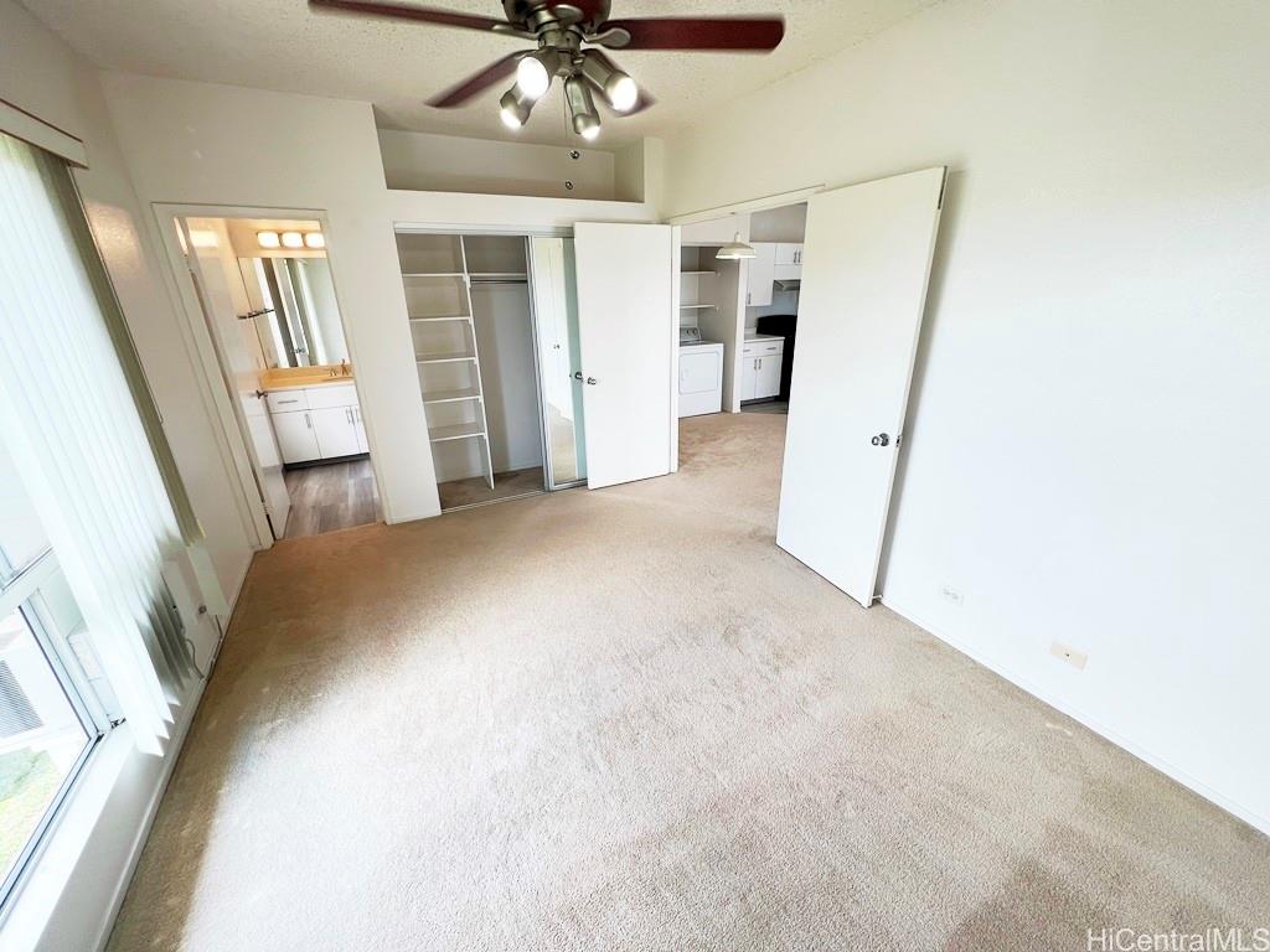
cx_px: 635
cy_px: 476
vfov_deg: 89.9
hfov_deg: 106.2
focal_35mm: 13
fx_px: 477
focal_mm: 1.57
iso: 50
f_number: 1.8
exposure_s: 1/122
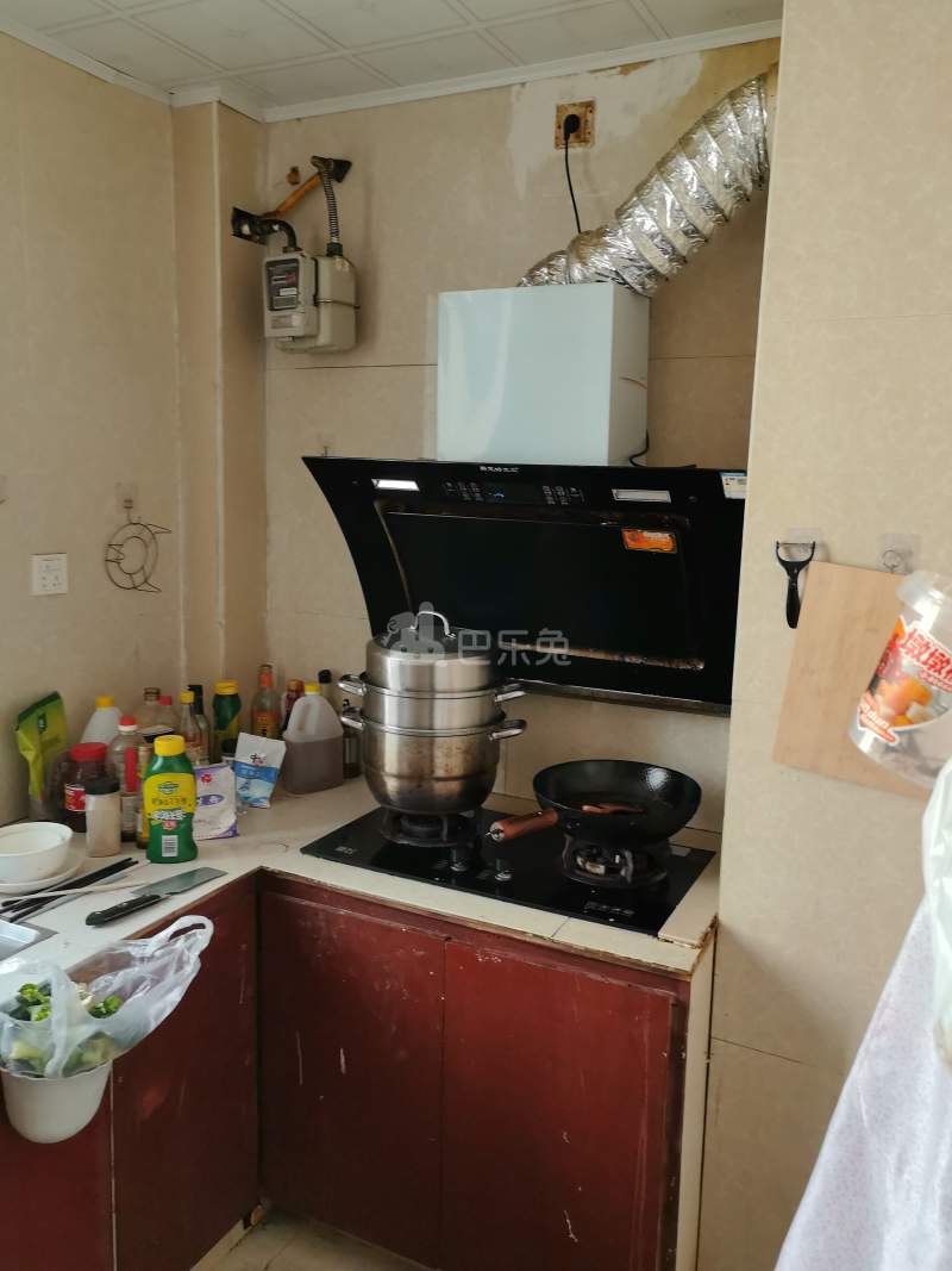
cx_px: 476
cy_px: 636
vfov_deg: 65.3
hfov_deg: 51.3
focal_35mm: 27
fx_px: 990
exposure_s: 1/50
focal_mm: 5.52
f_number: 1.9
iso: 160
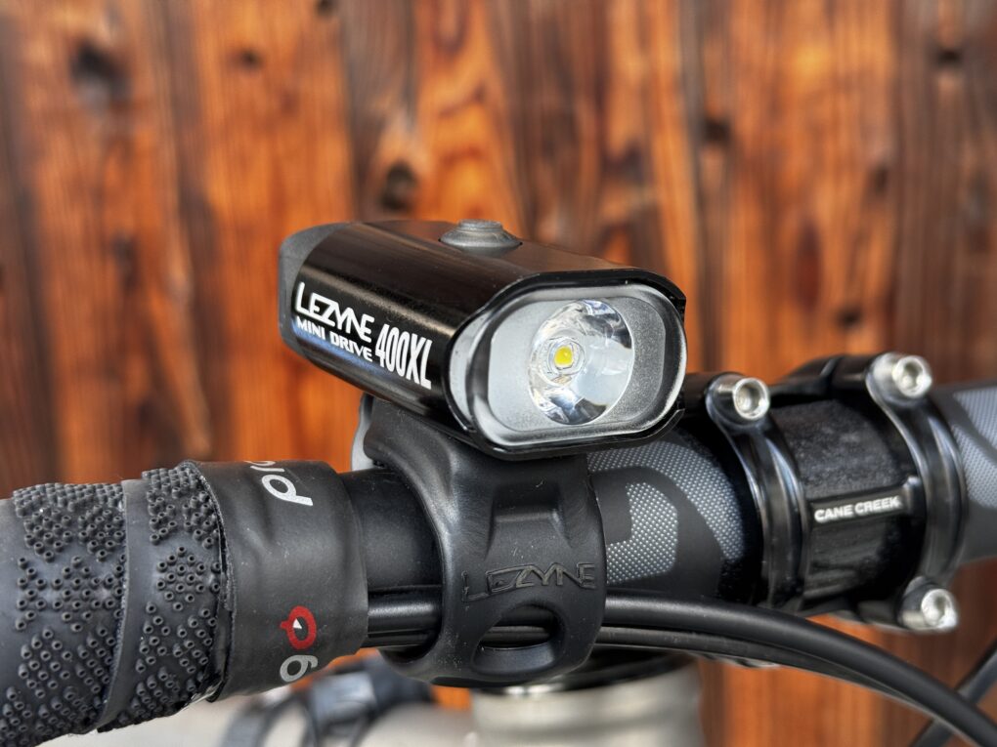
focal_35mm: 48
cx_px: 498
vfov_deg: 30.3
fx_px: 1382
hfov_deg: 39.7
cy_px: 374
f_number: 1.78
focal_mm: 6.76
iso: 100
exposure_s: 1/95
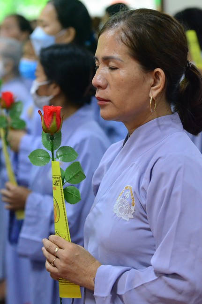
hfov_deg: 13.0
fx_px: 887
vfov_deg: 19.5
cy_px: 152
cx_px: 101
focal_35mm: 105
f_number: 2.8
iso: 4000
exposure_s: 1/160
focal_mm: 70
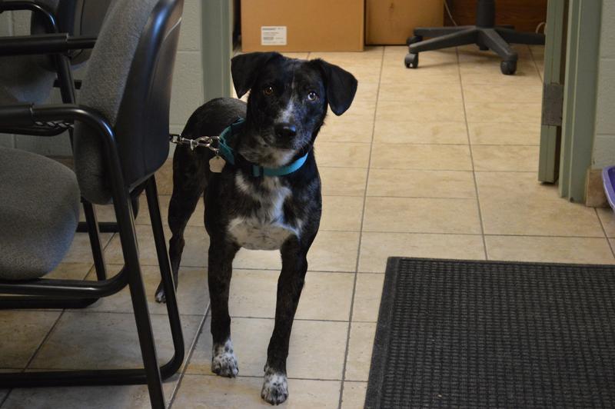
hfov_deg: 24.6
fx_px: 1408
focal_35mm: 82
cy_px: 204
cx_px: 308
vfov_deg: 16.5
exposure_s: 1/60
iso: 2800
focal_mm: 55
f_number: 5.6
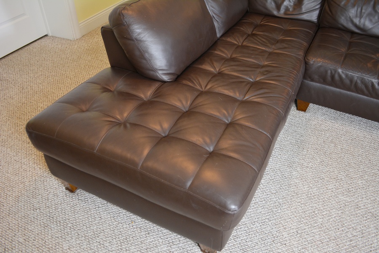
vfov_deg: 43.6
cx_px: 190
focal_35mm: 30
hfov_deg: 61.9
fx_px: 316
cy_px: 126
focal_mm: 20
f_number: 3.8
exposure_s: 1/40
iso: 800
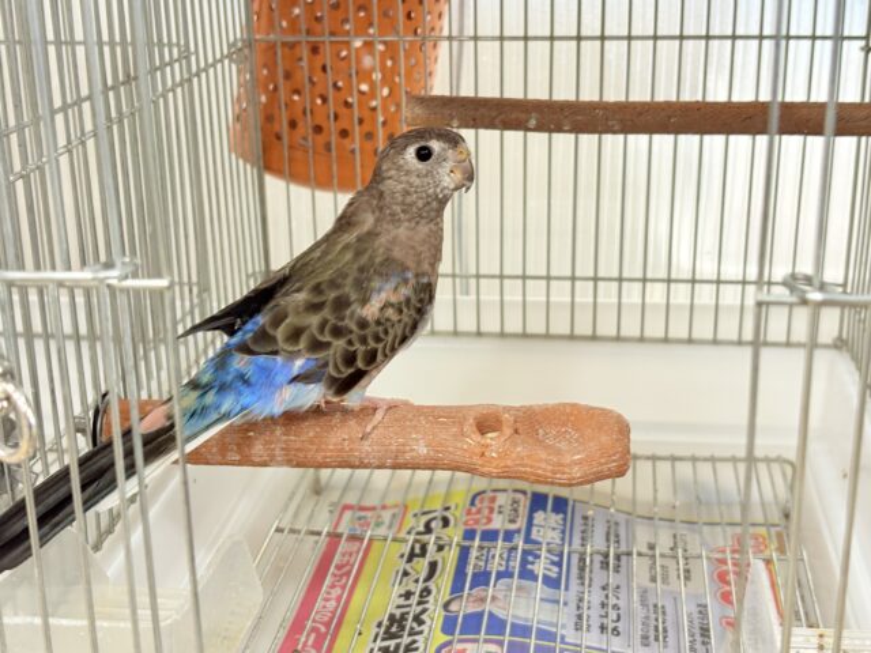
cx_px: 436
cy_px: 326
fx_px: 1308
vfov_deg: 28.0
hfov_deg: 36.8
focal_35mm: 52
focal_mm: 5.96
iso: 100
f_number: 1.6
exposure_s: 1/33
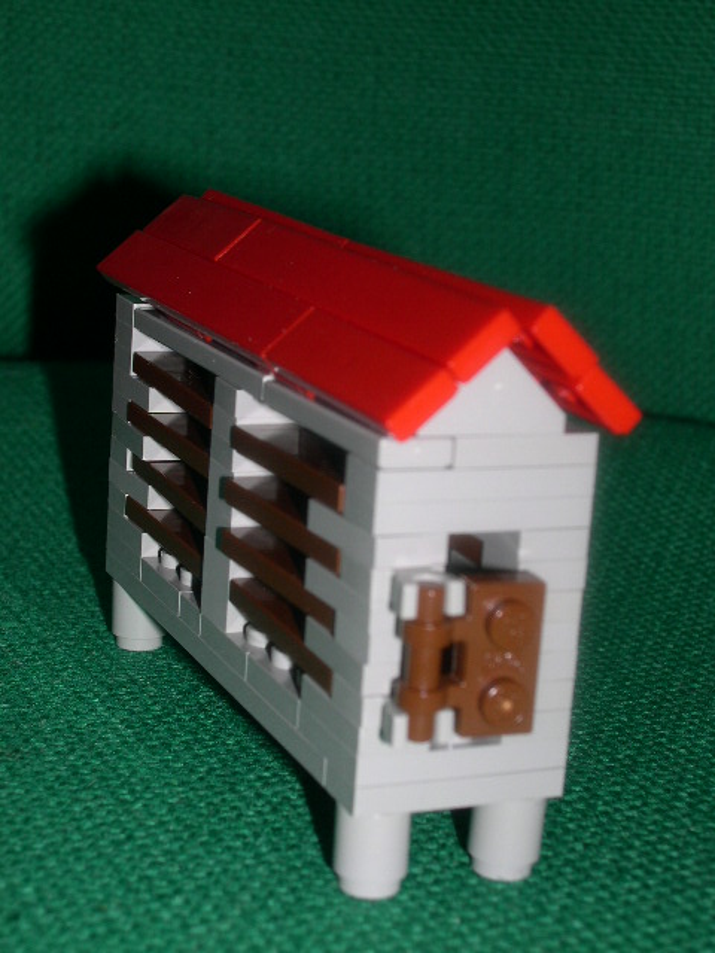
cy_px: 476
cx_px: 358
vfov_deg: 27.0
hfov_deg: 20.4
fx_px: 1983
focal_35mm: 72
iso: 100
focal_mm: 15.3
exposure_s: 1/60
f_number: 10.4
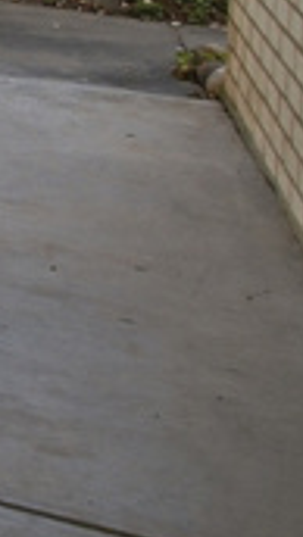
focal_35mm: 100
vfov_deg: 18.7
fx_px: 1426
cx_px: -1237
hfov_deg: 6.3
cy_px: -281
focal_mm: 16
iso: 250
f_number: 9
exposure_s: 1/1600
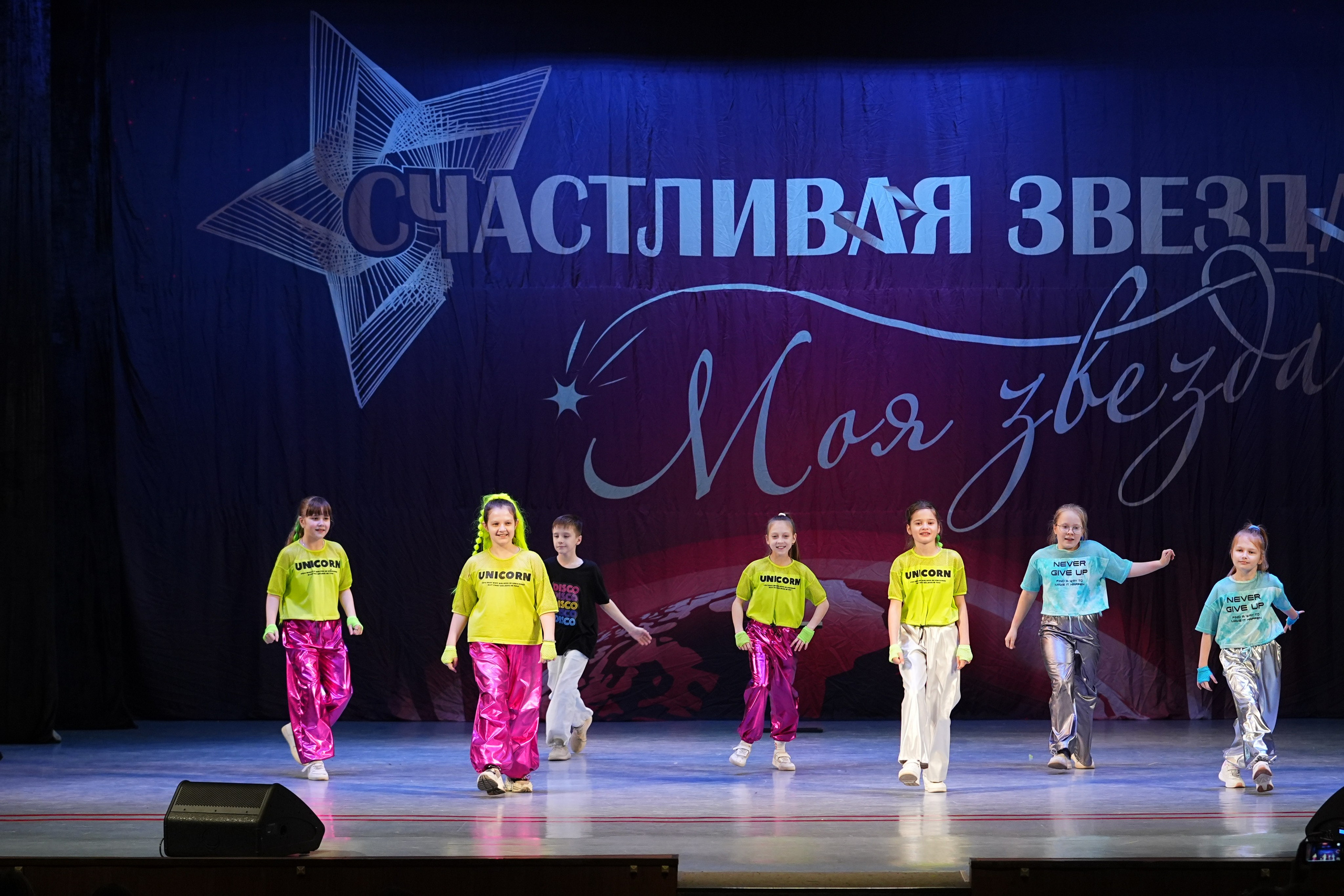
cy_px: 448
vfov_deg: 12.2
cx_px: 672
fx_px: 4181
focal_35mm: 112
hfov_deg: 18.3
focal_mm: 75
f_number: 2.8
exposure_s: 1/400
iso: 1600
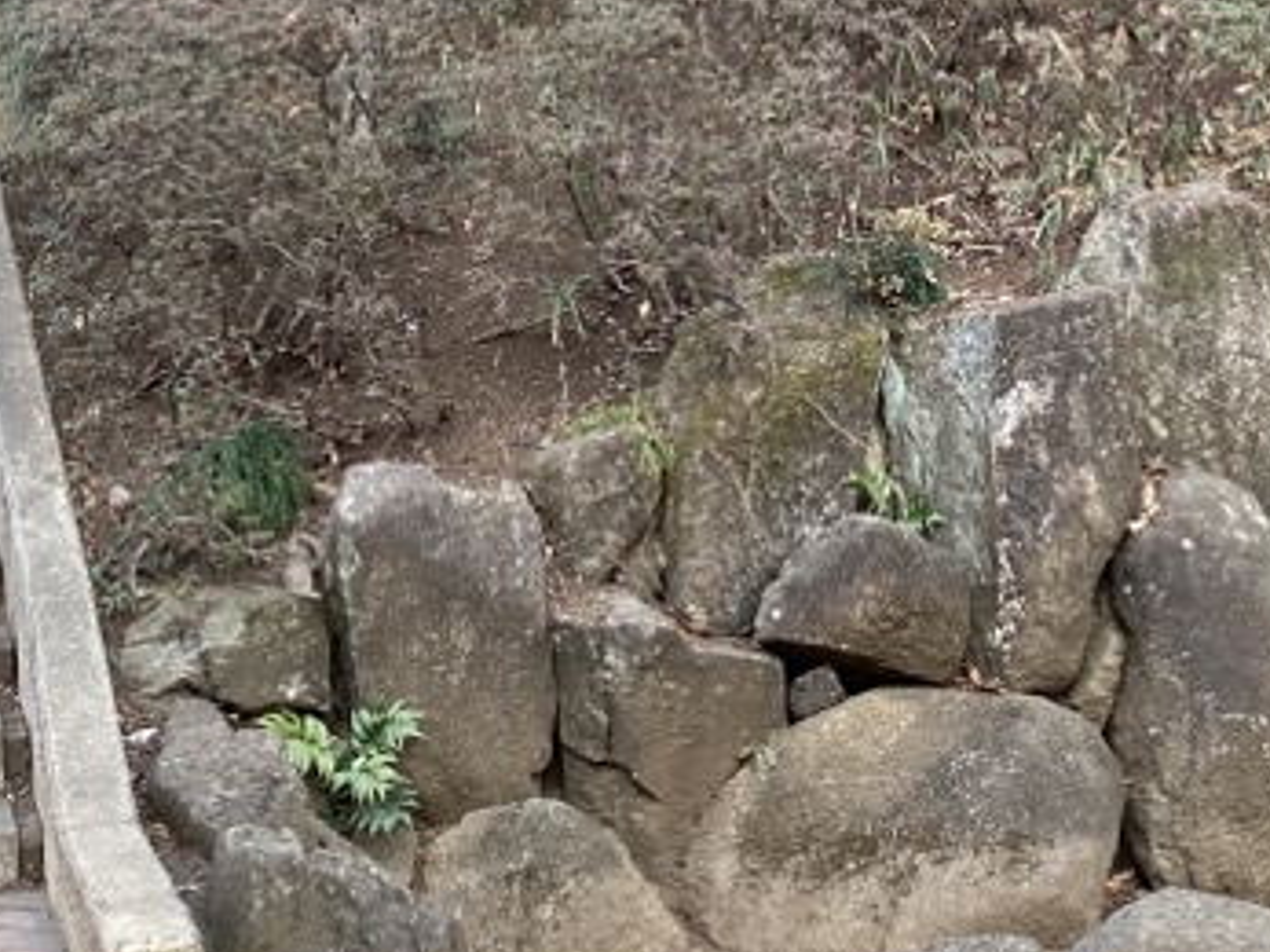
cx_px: 922
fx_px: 2751
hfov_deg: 25.7
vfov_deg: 18.7
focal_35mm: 75
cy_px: -168
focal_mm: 4.25
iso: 125
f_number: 1.8
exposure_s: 1/121
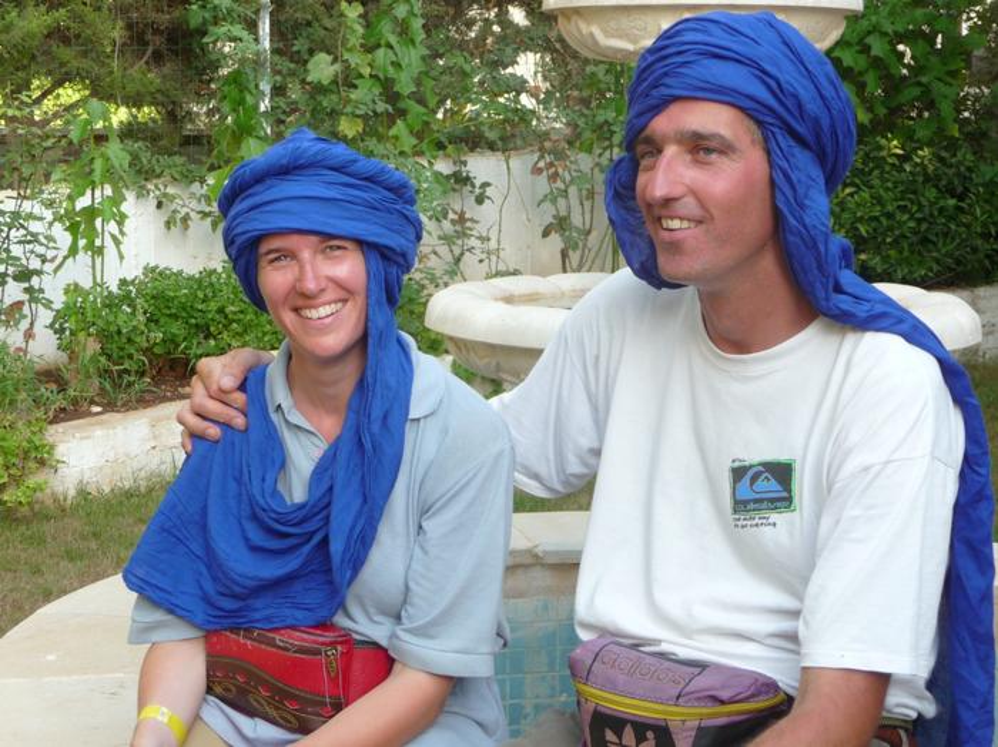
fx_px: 2218
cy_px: 374
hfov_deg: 25.4
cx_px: 499
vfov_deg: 19.1
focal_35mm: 77
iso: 100
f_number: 4.6
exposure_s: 1/50
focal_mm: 13.1
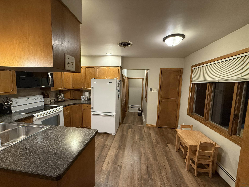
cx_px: 124
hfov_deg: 102.1
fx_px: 101
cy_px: 94
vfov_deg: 85.7
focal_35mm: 14
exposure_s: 1/60
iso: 320
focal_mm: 2.22
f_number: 2.2
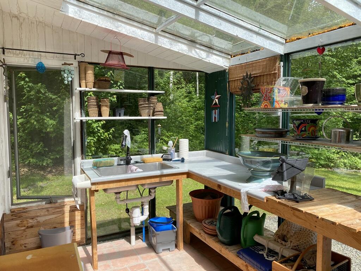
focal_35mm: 26
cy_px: 136
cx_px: 180
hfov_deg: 67.3
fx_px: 271
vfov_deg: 53.1
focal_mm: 4.25
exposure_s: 1/1182
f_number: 1.8
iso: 32
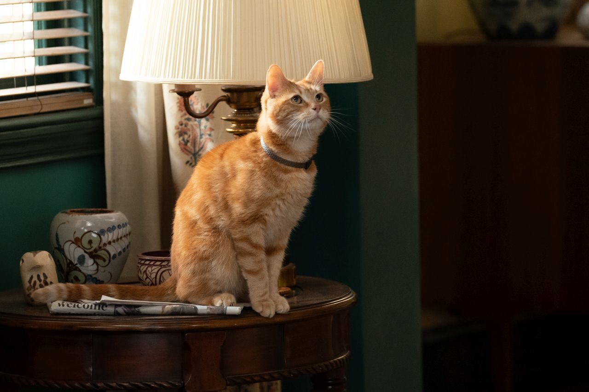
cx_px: 294
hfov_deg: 6.9
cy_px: 196
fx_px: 4907
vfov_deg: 4.6
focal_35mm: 300
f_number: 4
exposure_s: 1/200
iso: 5000
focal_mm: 200
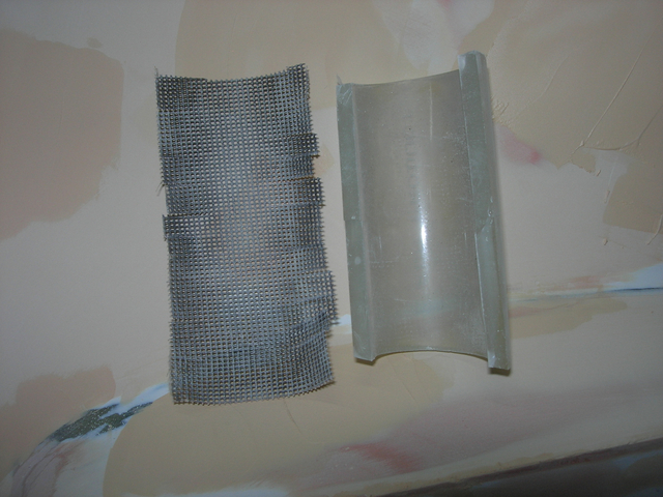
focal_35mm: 38
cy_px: 248
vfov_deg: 37.7
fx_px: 728
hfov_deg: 49.0
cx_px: 332
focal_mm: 7.8
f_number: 4.8
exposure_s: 1/60.1
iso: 64
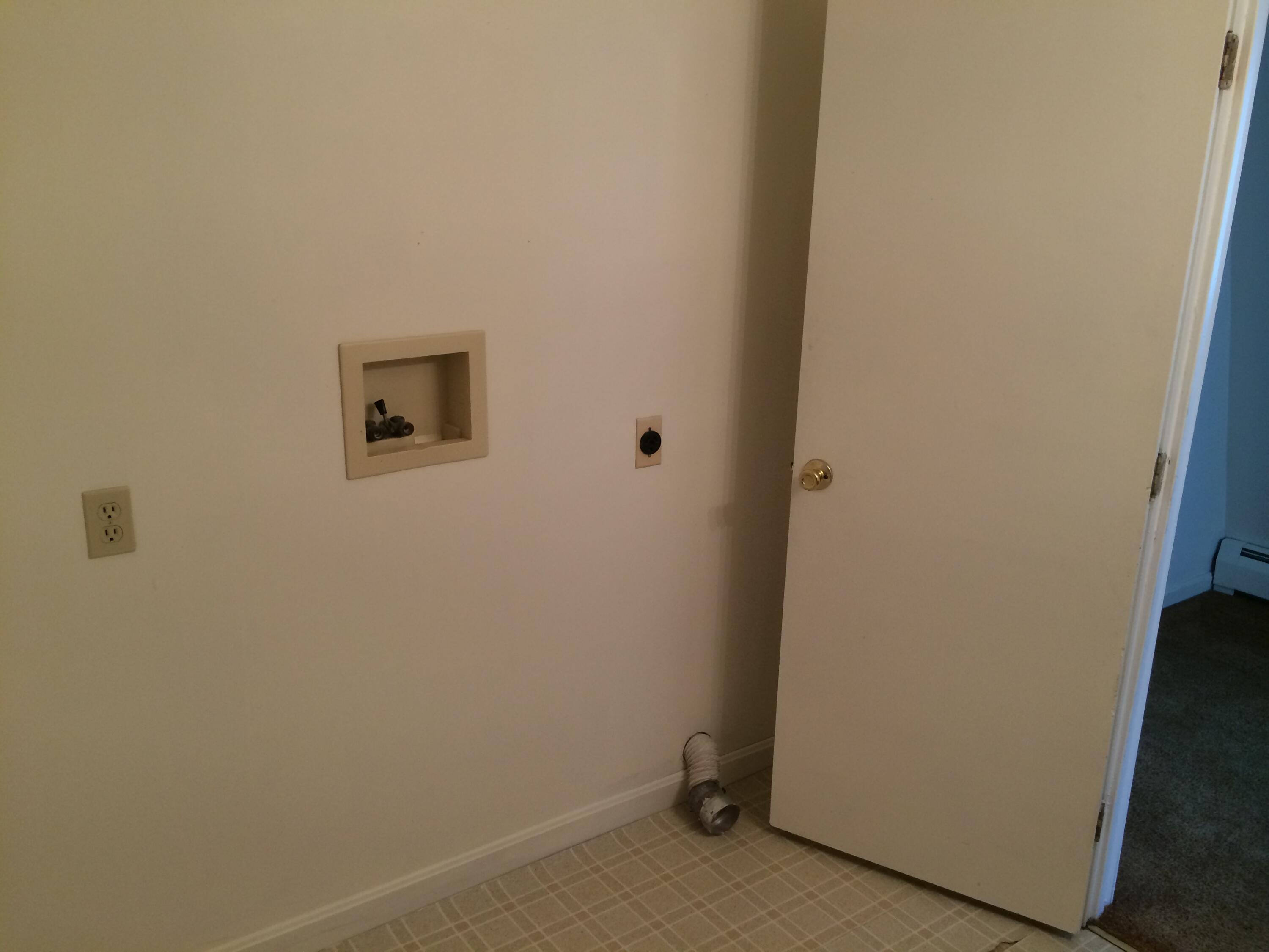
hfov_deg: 60.0
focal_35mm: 30
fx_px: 1100
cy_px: 476
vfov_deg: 46.8
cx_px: 634
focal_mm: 4.12
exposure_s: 1/33
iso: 80
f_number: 2.2
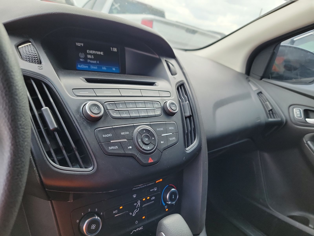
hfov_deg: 71.6
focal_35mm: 24
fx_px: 218
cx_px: 157
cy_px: 118
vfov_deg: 56.8
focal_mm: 6.7
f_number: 1.8
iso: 81
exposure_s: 1/119
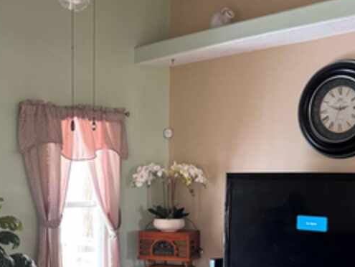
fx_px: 636
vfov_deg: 23.4
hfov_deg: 30.1
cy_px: 212
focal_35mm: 62
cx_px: 48
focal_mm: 6.76
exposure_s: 1/60
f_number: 1.78
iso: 250
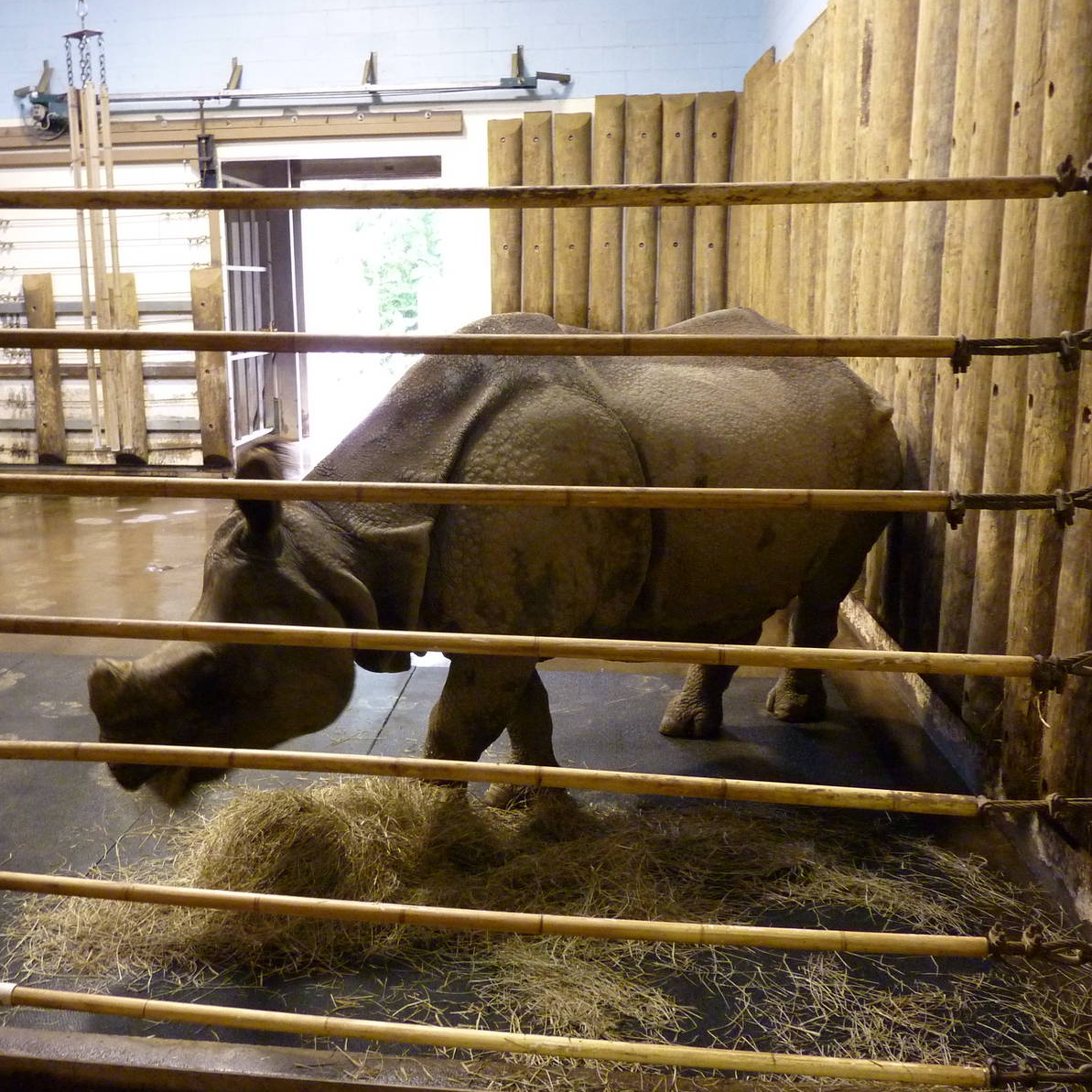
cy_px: 546
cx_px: 447
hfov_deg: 50.8
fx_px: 1142
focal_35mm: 32
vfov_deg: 51.1
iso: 400
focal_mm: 4.4
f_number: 3.3
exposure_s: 1/8
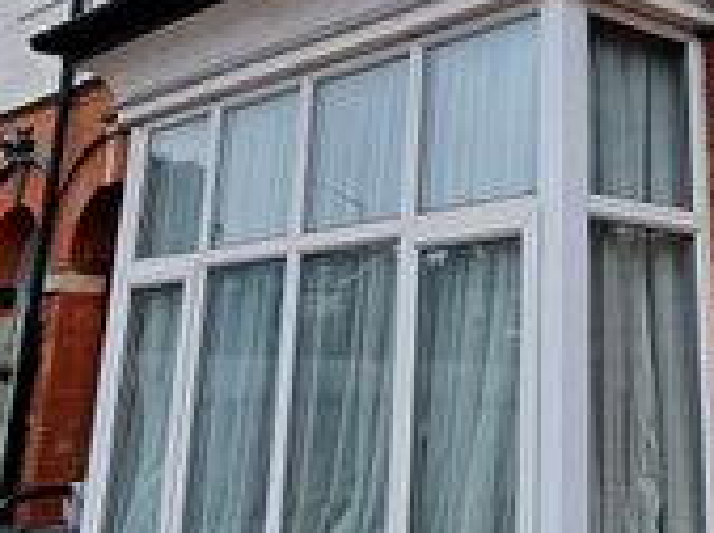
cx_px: 591
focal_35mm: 54
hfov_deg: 34.3
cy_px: -32
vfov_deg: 25.3
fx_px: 1111
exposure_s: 1/394
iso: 50
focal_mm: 2.2
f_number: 2.2
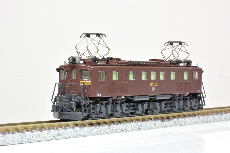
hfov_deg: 18.9
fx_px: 690
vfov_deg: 12.7
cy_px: 76
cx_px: 115
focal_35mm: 108
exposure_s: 1/2
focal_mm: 40
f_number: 25
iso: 800
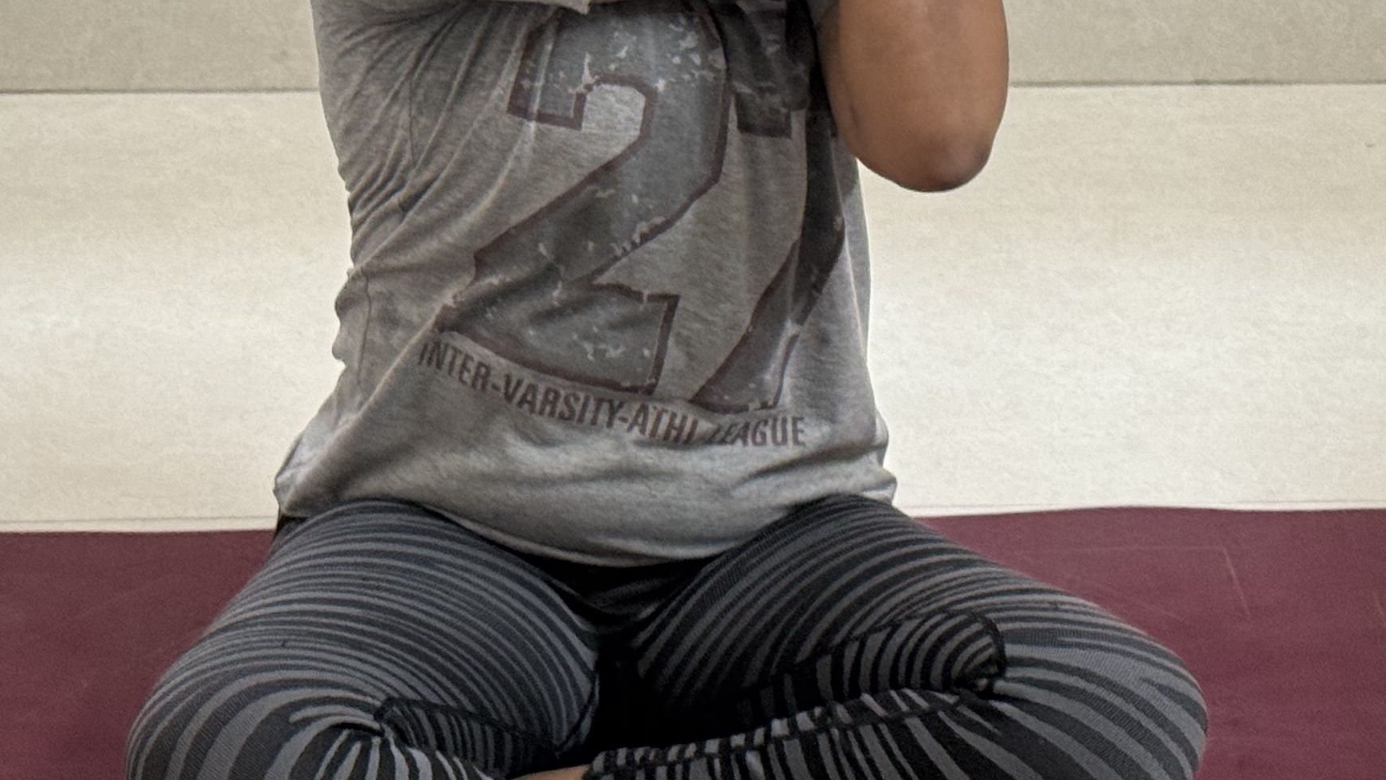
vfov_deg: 9.9
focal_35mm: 122
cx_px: 646
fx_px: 4484
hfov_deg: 17.6
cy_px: 70
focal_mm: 6.76
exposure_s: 1/50
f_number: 1.78
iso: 250
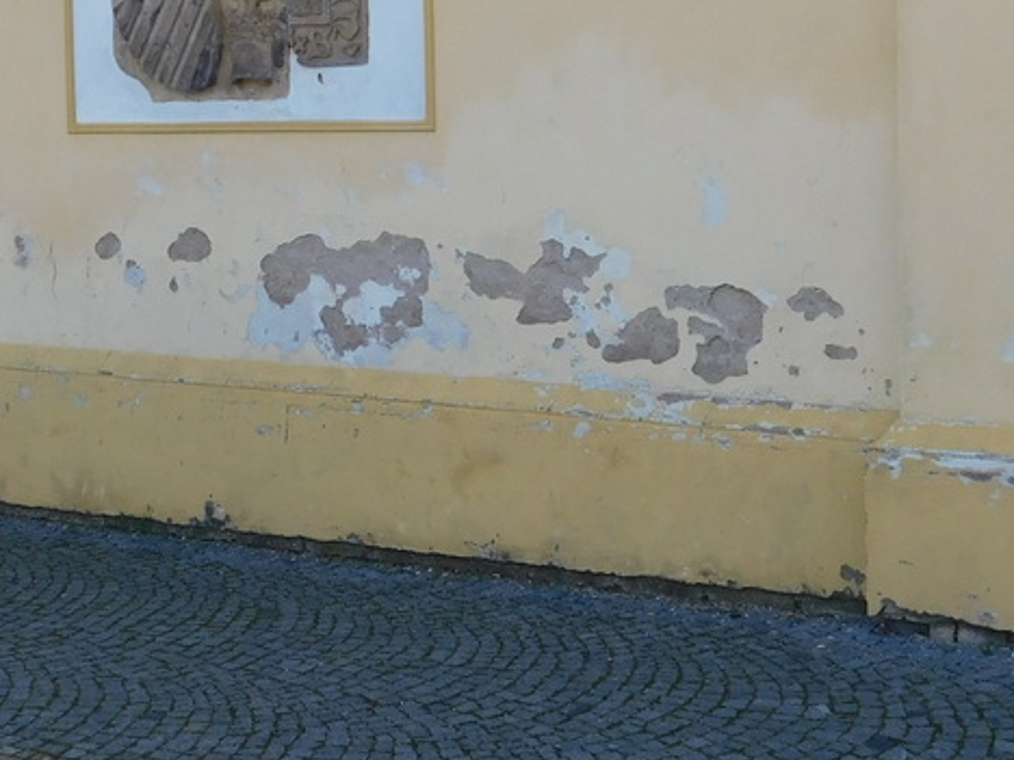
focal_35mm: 77
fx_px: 2256
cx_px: 284
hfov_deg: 25.1
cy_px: 184
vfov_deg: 19.0
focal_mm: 5.3
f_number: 3.2
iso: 125
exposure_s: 1/640
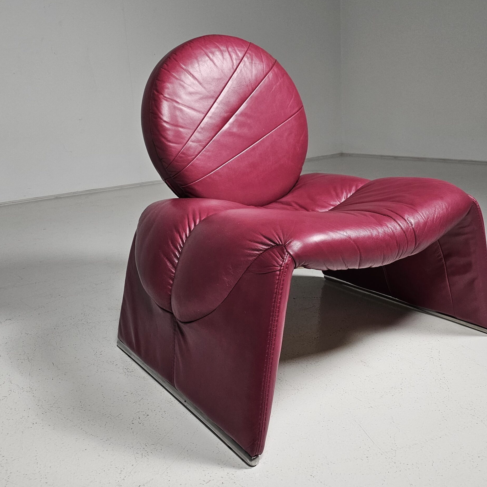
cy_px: 236
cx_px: 274
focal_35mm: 28
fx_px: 446
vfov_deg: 57.3
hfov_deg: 57.1
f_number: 1.7
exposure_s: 1/100
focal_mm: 6.3
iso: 250
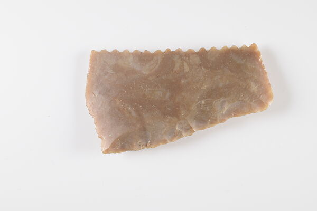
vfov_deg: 22.6
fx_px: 528
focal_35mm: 60
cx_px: 158
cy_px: 106
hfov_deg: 33.4
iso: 125
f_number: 16
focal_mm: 40
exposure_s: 1/20
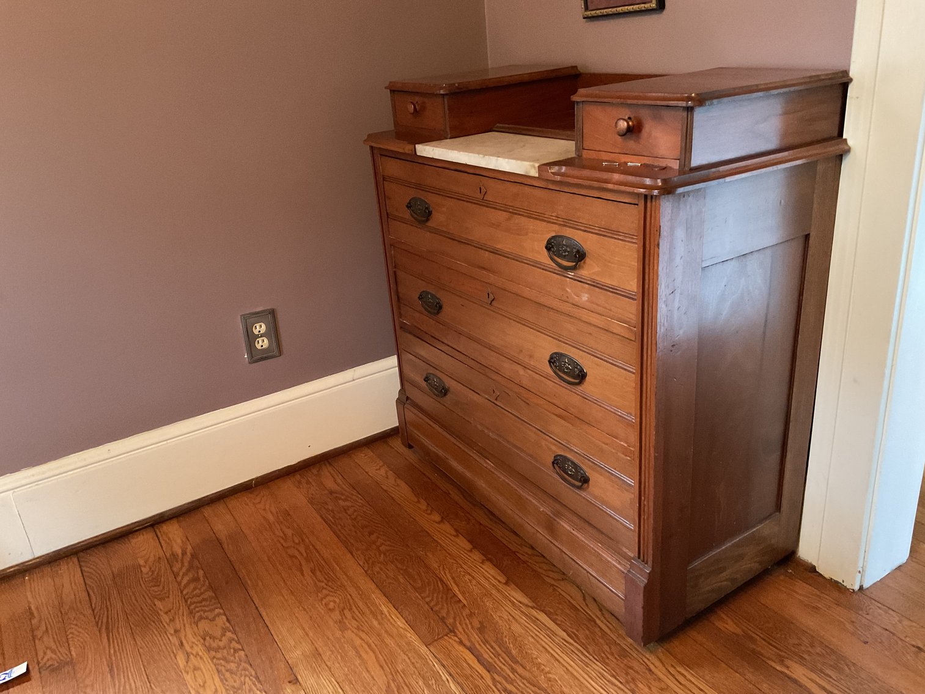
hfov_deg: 61.7
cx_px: 462
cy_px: 347
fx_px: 775
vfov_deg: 48.2
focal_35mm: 29
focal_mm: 3
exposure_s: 1/30
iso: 500
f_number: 1.8
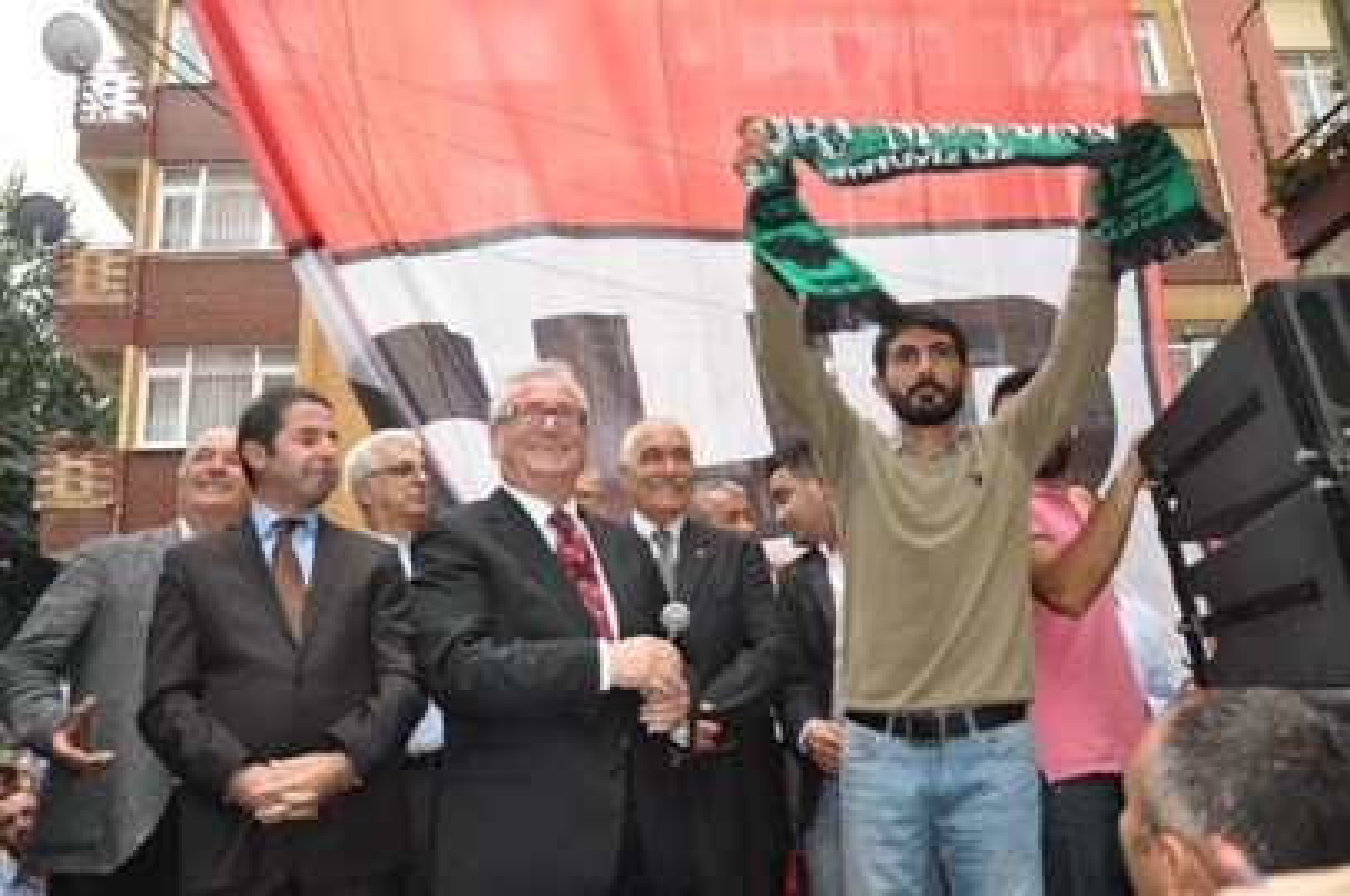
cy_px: 448
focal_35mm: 27
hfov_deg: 67.5
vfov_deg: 47.8
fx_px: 1011
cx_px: 675
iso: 800
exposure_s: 1/80
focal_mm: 18
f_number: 3.5
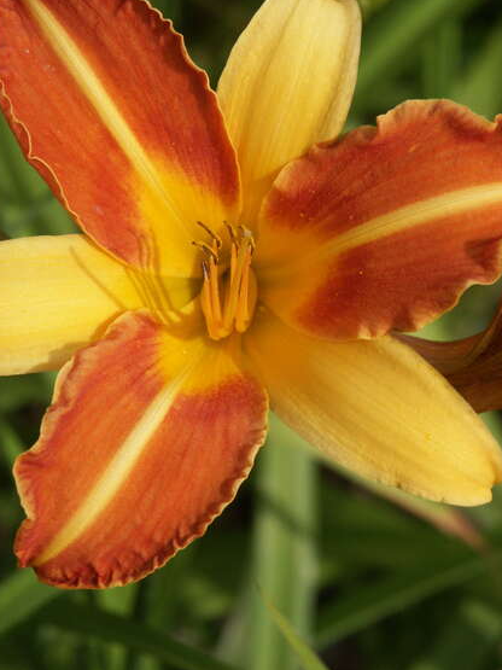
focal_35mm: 239
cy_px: 284
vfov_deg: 8.3
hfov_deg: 6.2
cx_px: 234
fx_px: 4623
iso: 100
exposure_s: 1/1000
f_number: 4.5
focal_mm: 50.48
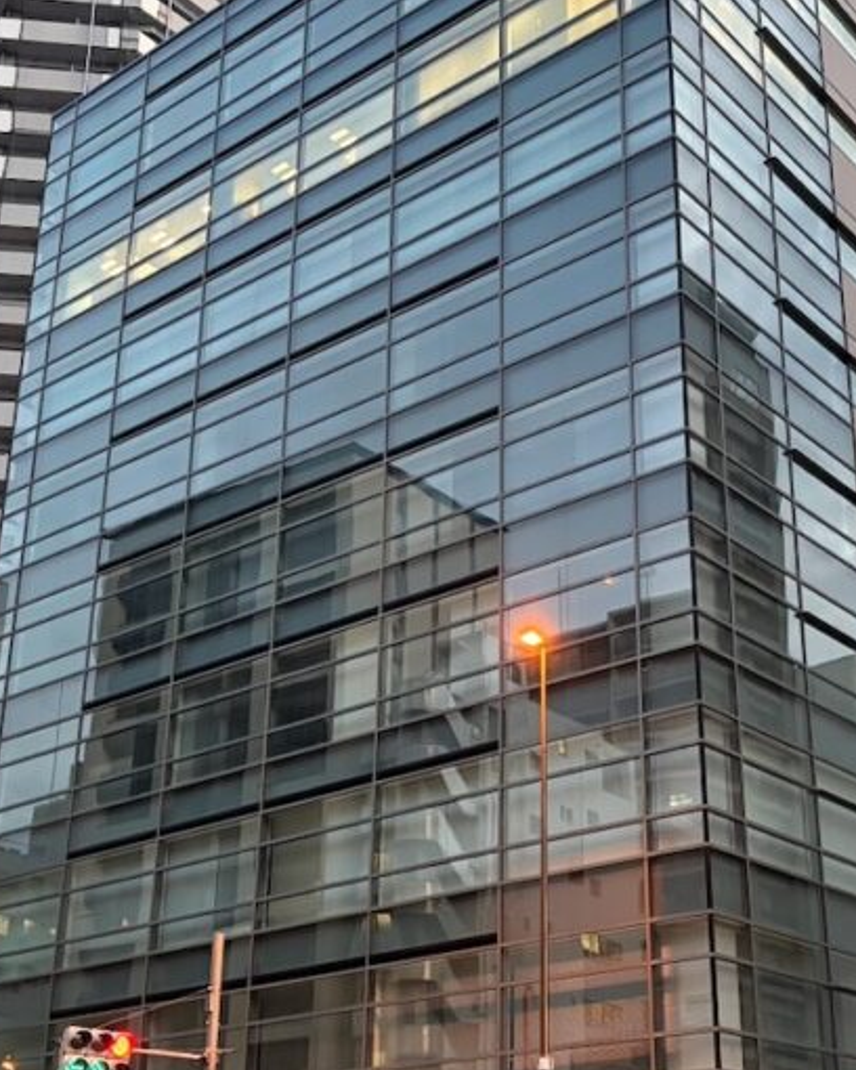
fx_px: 1615
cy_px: 621
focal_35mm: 51
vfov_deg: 36.6
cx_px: 573
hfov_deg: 29.5
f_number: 1.6
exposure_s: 1/50
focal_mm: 5.96
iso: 400
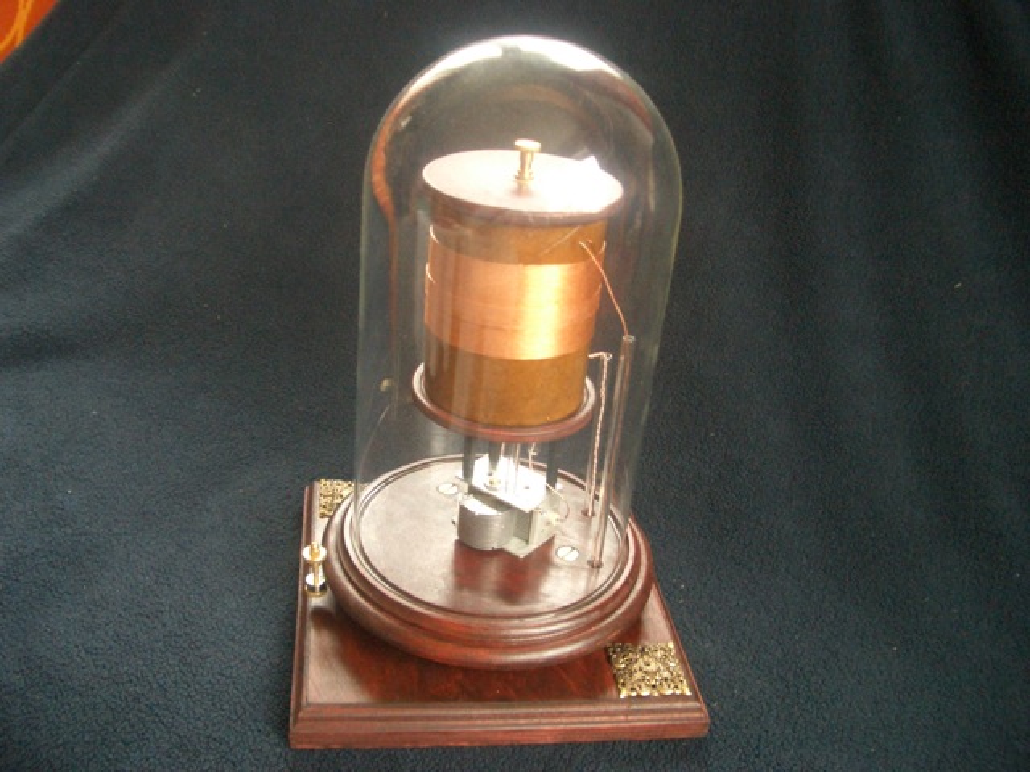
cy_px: 386
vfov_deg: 40.7
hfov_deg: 52.6
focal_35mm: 35
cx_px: 515
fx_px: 1041
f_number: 2.6
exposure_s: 1/15
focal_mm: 5.8
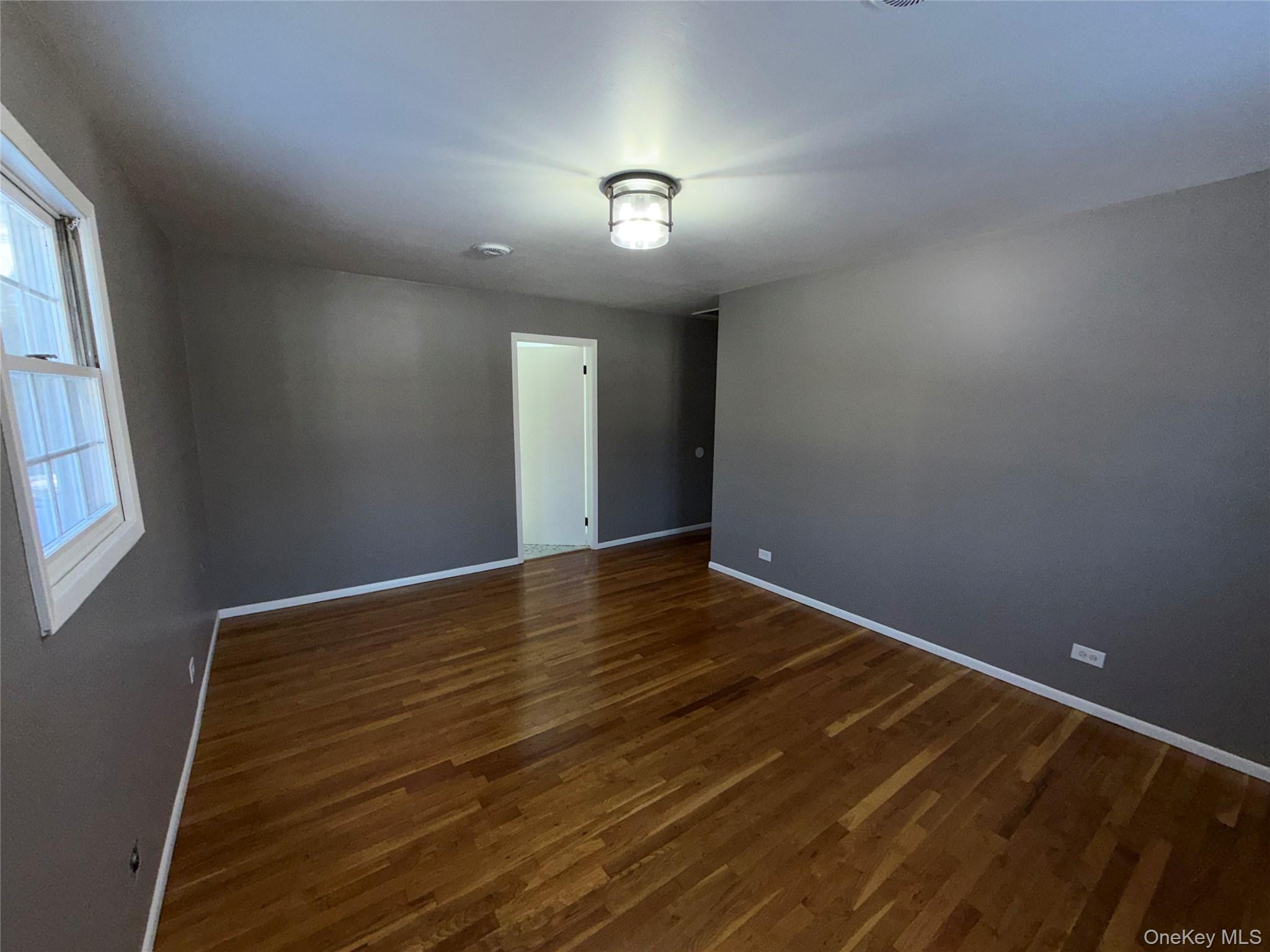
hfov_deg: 102.1
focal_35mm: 14
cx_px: 635
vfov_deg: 85.7
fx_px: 514
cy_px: 476
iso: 50
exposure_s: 1/120
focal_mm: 2.22
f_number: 2.2
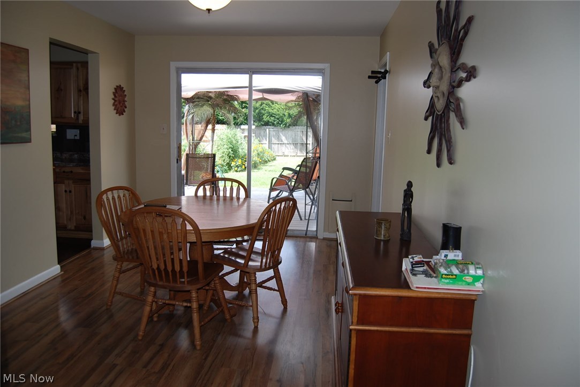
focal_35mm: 27
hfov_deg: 67.3
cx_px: 290
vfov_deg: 48.0
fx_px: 435
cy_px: 194
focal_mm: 18
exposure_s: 1/100
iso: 100
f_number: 3.5
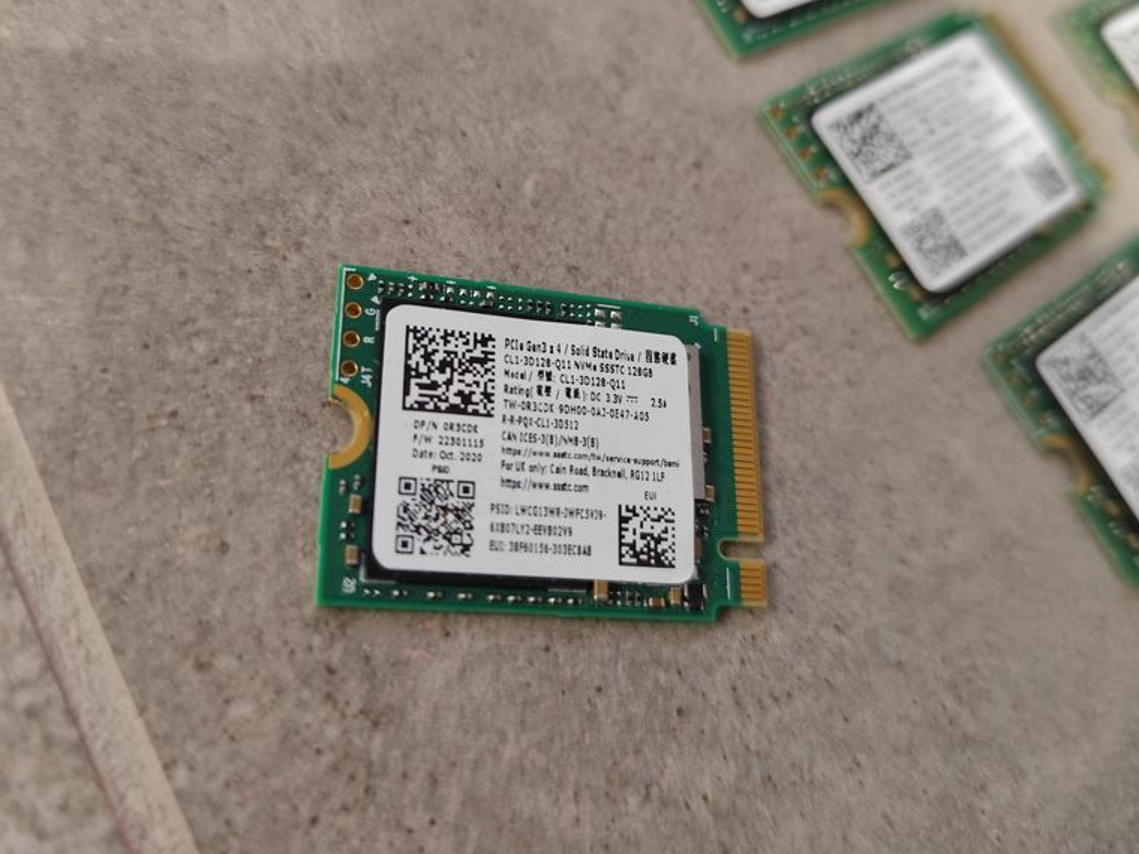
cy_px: 334
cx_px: 561
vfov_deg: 45.2
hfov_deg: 58.3
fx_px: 1020
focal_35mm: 31
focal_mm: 6.19
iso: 1000
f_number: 1.65
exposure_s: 1/25
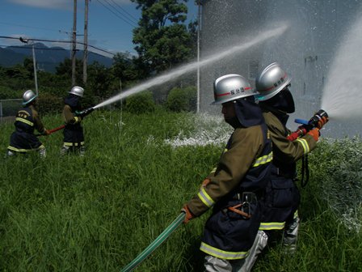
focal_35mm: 38
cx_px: 181
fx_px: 397
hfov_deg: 49.0
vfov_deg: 37.7
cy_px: 136
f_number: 6.3
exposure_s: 1/640
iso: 80
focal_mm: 6.7
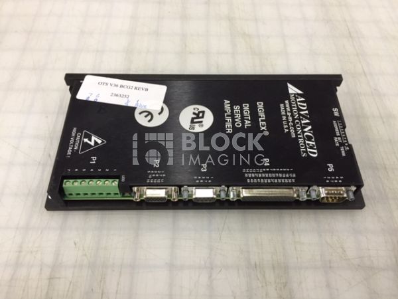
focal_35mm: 29
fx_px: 333
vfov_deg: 48.2
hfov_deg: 61.7
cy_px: 150
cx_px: 199
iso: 50
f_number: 2.2
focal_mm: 4.15
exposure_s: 1/30
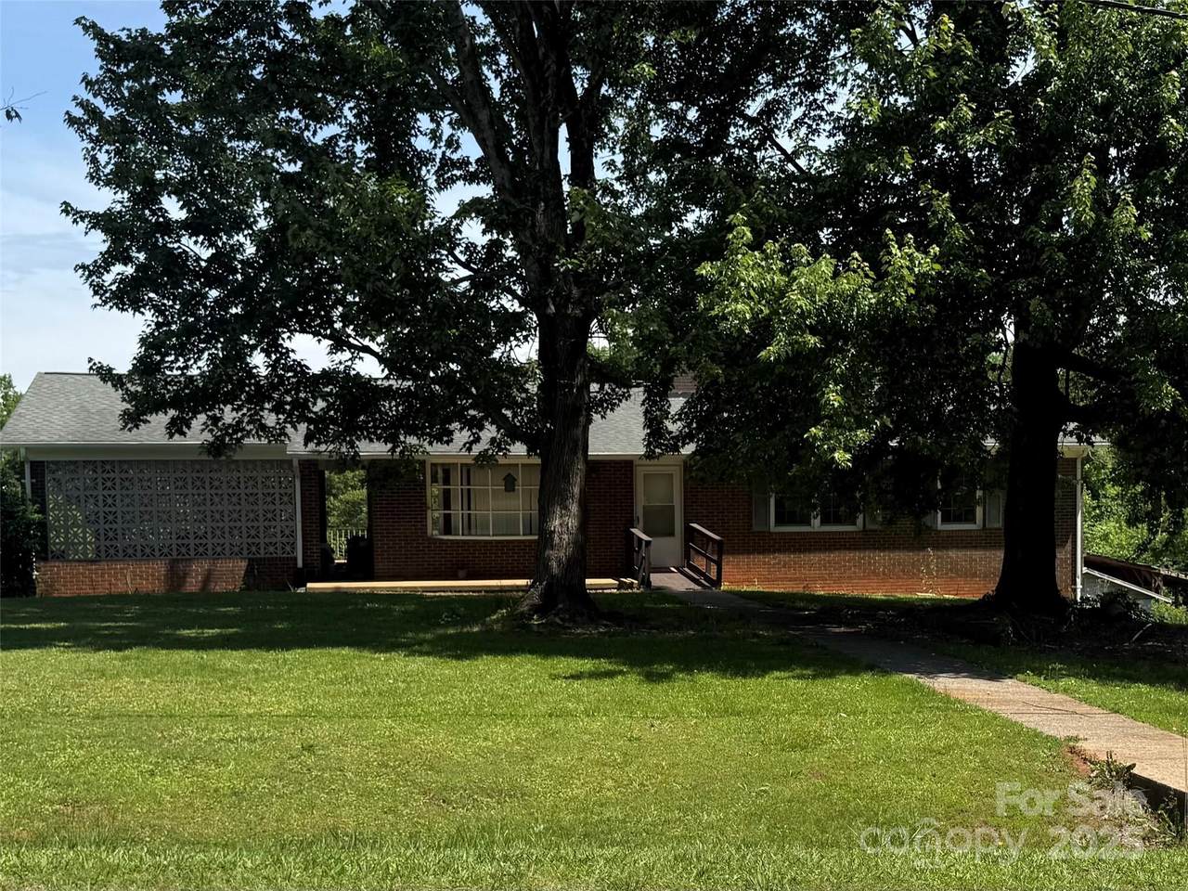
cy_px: 446
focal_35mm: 24
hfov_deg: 71.6
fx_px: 824
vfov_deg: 56.8
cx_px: 594
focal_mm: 6.76
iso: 80
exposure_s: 1/3584
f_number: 1.78
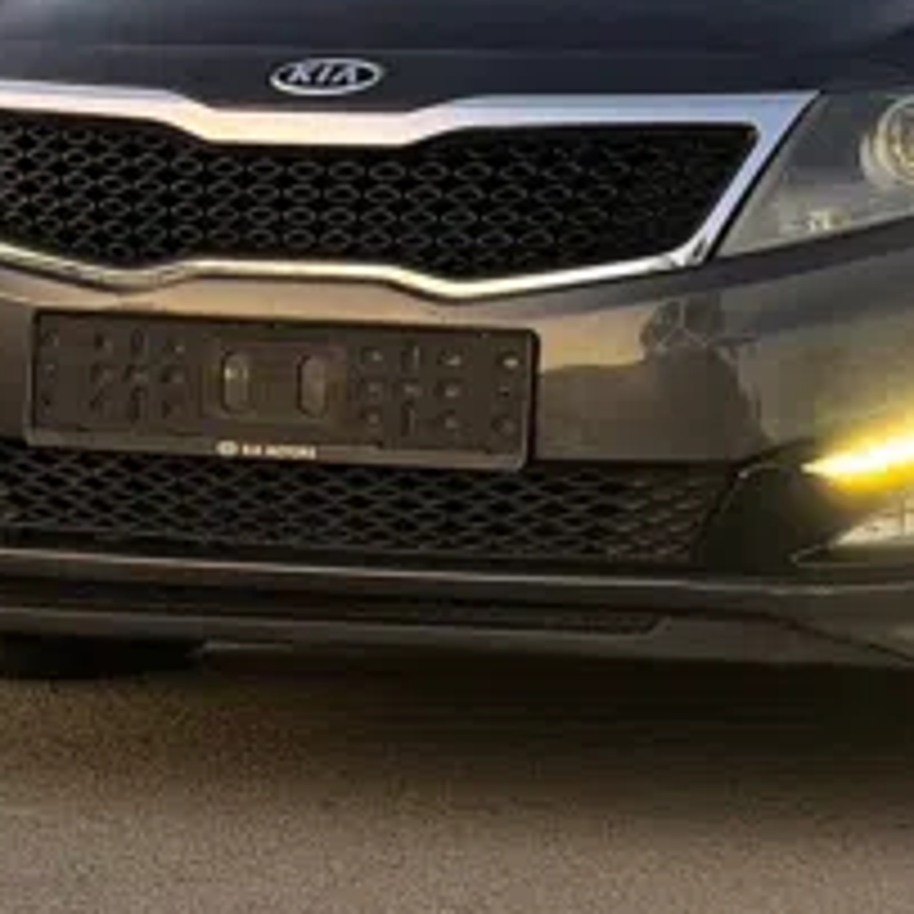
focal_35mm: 134
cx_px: 887
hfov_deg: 12.9
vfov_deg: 12.8
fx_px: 4003
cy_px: -122
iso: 500
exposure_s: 1/40
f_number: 1.78
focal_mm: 6.76
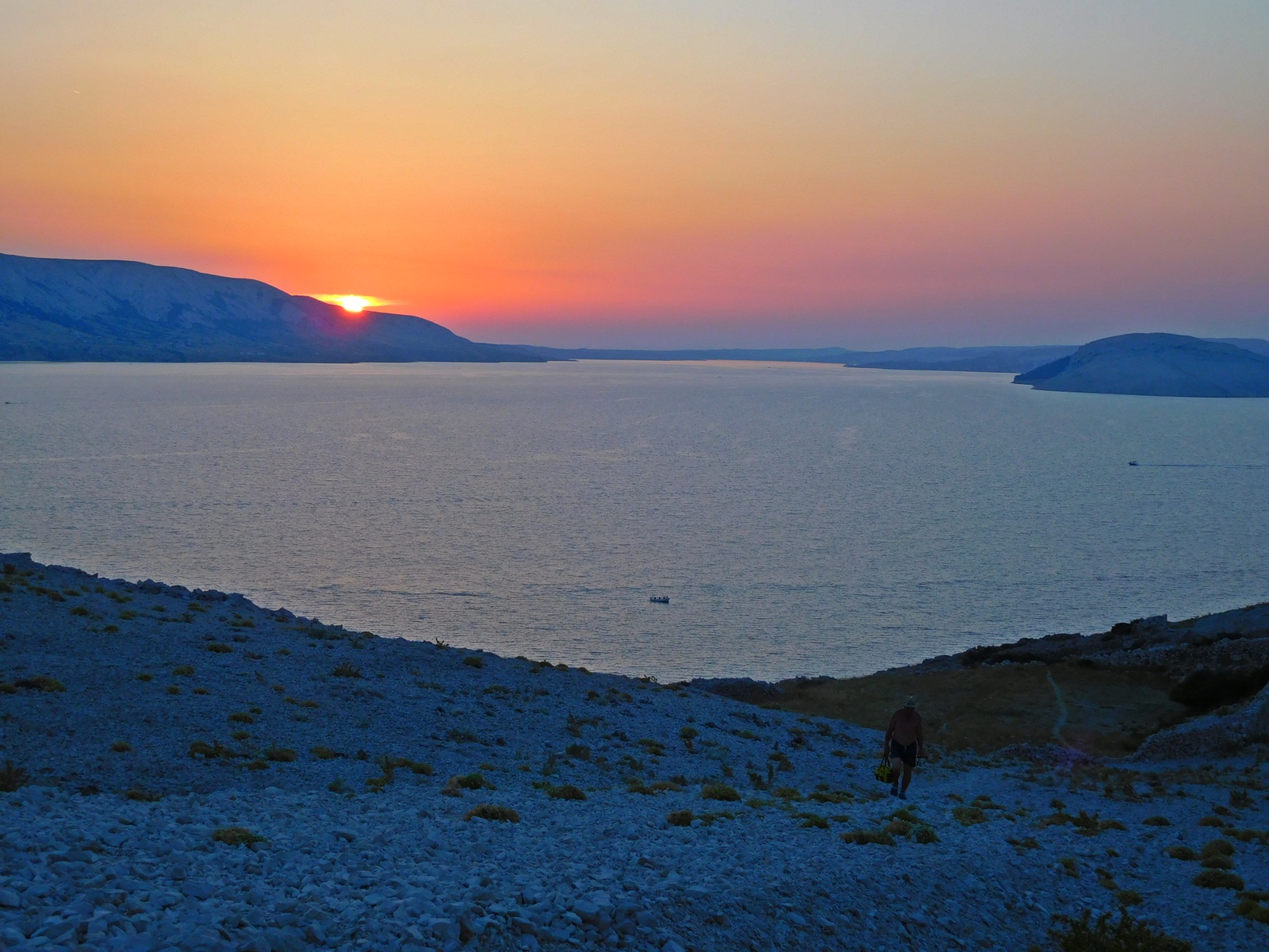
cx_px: 634
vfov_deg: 26.6
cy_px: 476
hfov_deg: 34.9
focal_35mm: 55
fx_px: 2016
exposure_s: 1/160
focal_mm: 9.8
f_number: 4.2
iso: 125
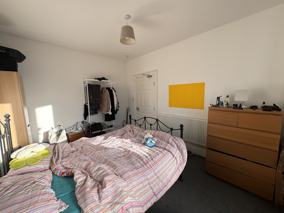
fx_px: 115
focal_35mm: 14
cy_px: 106
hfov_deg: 102.1
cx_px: 142
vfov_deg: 85.7
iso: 40
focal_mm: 2.22
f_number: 2.2
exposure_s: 1/229
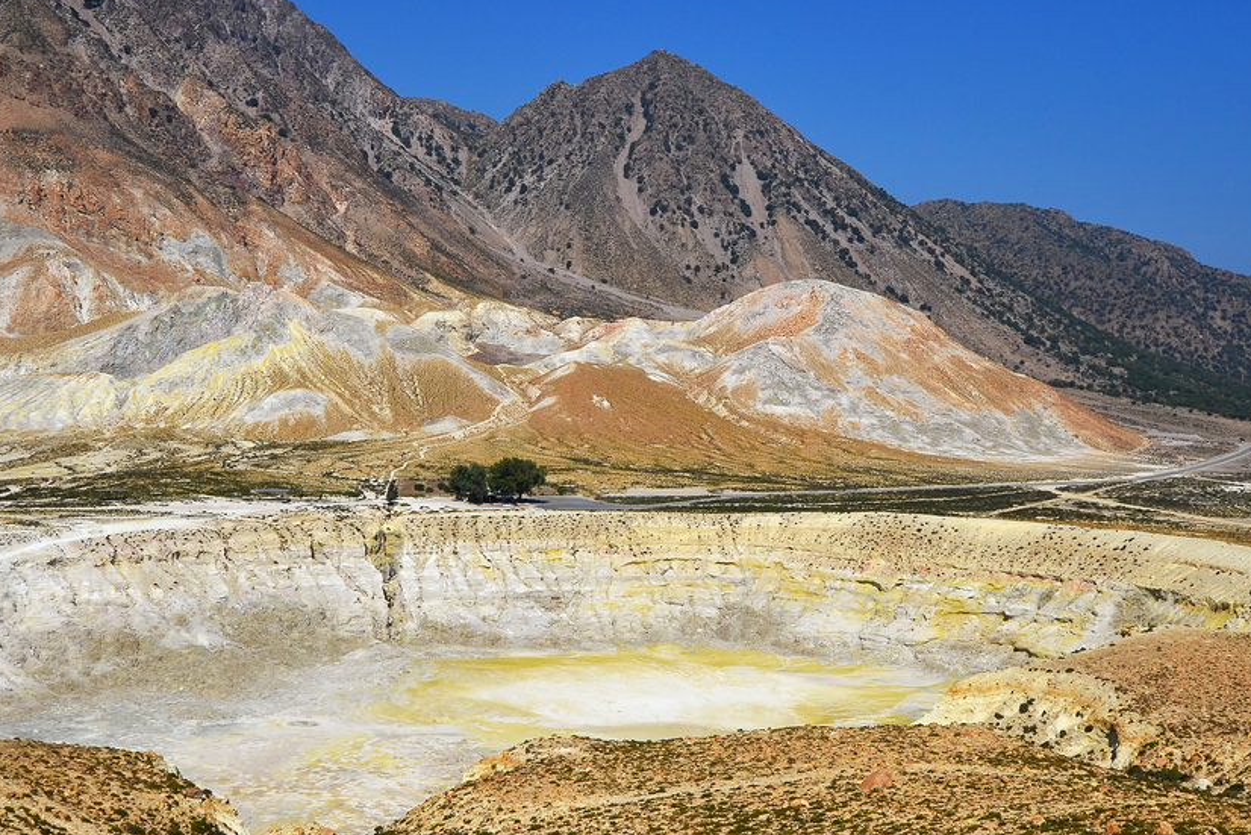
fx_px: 1425
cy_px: 450
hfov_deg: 47.4
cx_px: 574
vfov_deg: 32.6
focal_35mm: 41
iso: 200
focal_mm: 18
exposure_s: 1/2000
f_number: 9
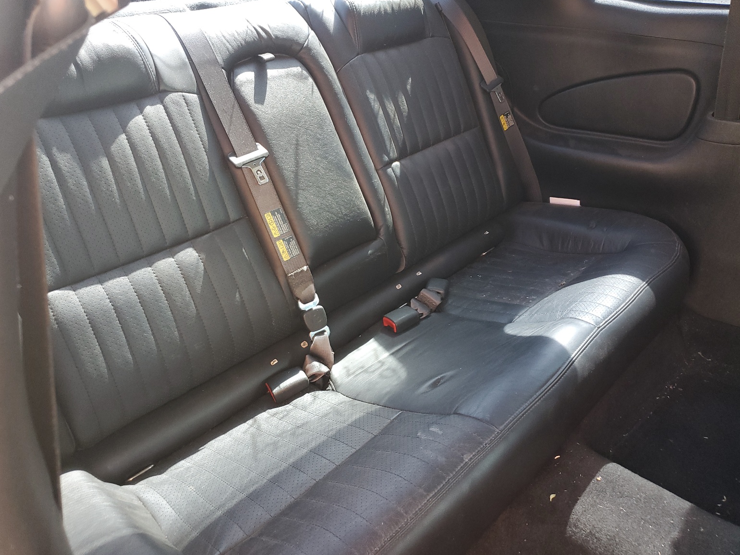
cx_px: 376
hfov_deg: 65.3
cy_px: 272
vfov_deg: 51.4
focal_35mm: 27
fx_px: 577
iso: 91
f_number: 1.5
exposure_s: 1/60.2
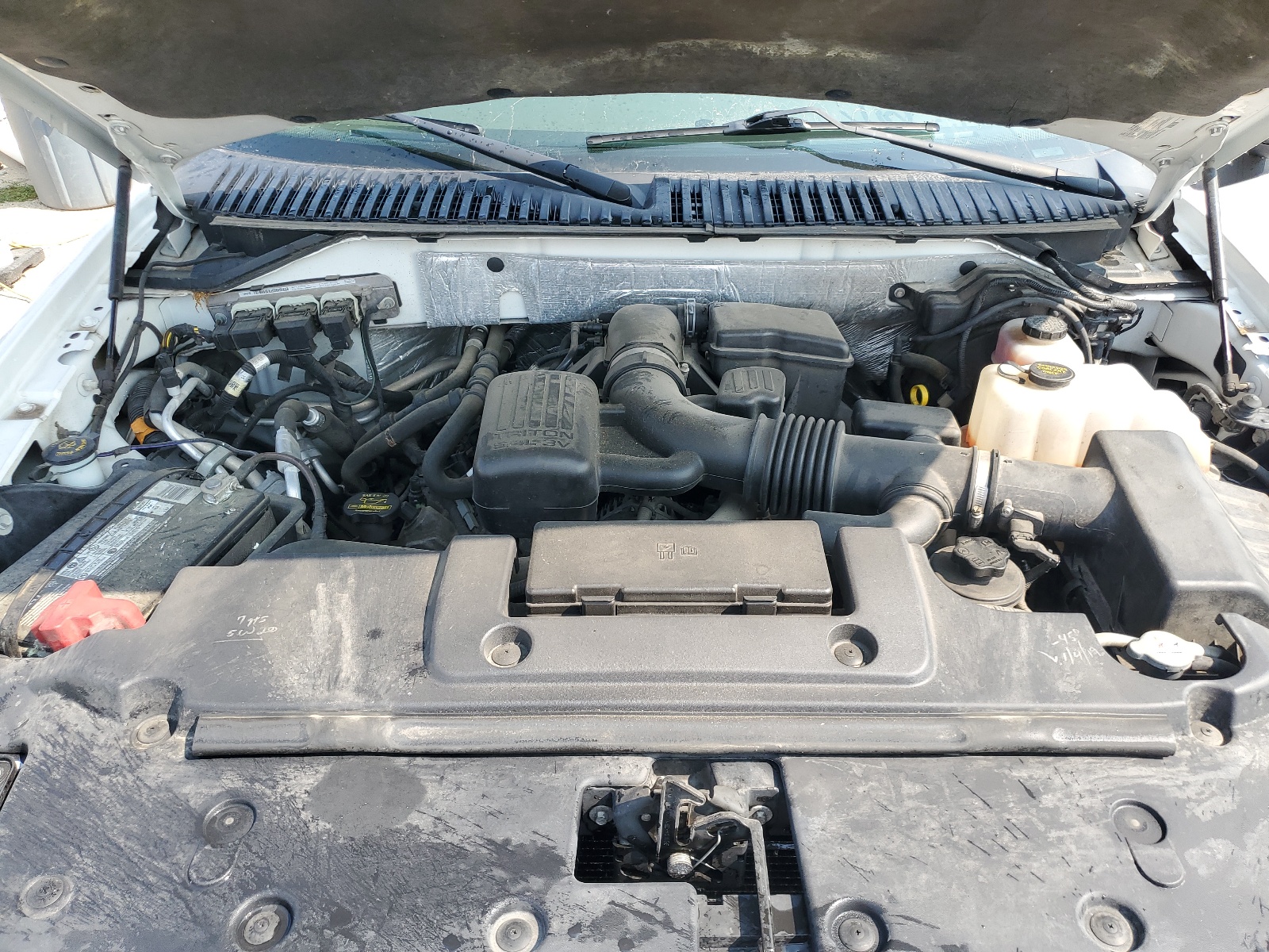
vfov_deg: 53.1
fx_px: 953
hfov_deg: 67.3
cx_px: 634
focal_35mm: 26
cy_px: 476
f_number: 1.5
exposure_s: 1/625
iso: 50
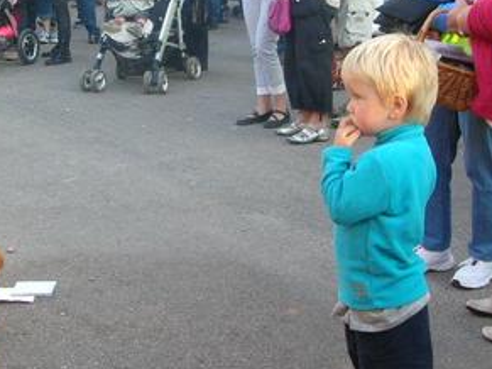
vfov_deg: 19.0
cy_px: 98
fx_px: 1094
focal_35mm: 77
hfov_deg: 25.3
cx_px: 196
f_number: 2.8
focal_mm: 5.8
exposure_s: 1/45.5
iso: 50
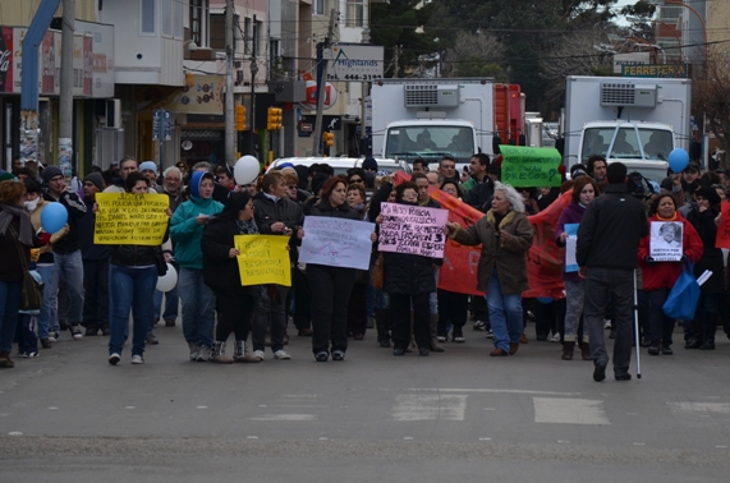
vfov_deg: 6.2
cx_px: 442
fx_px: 4465
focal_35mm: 221
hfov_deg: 9.3
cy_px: 197
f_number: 5.6
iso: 220
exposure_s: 1/500
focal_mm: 105
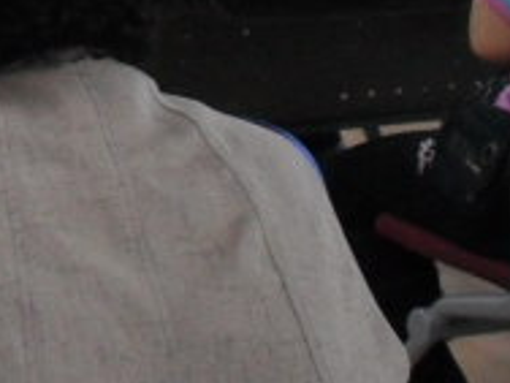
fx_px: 2814
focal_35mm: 191
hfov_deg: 10.1
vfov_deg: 7.7
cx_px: -206
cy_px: -71
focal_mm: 6.2
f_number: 2.8
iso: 200
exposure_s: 1/60
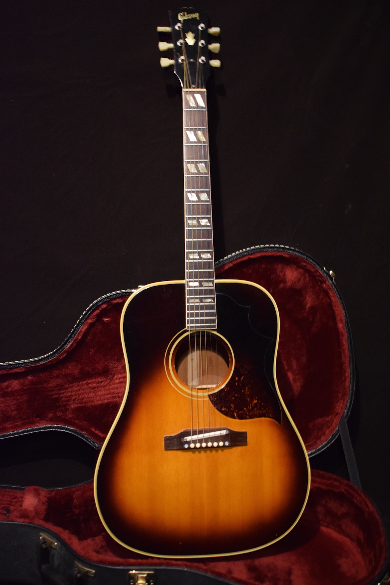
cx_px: 195
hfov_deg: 29.9
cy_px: 292
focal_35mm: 45
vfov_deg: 43.6
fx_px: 731
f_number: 4.2
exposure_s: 1/30
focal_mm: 30
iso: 2800
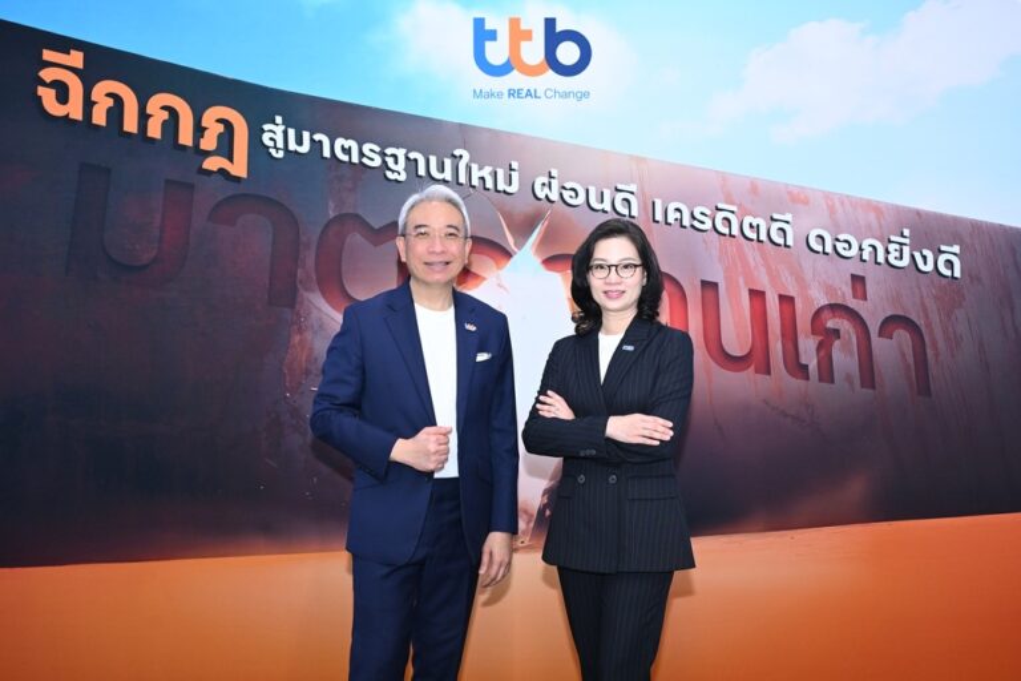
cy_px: 340
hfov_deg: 49.6
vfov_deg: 34.2
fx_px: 1106
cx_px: 510
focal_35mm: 39
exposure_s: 1/160
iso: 2500
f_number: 4.5
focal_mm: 39
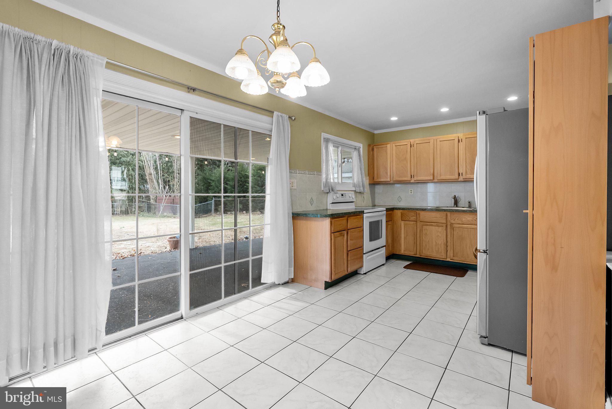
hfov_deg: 96.7
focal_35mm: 16
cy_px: 204
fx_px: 272
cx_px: 306
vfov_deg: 73.8
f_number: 8
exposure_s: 1/40
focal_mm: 16
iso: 2000
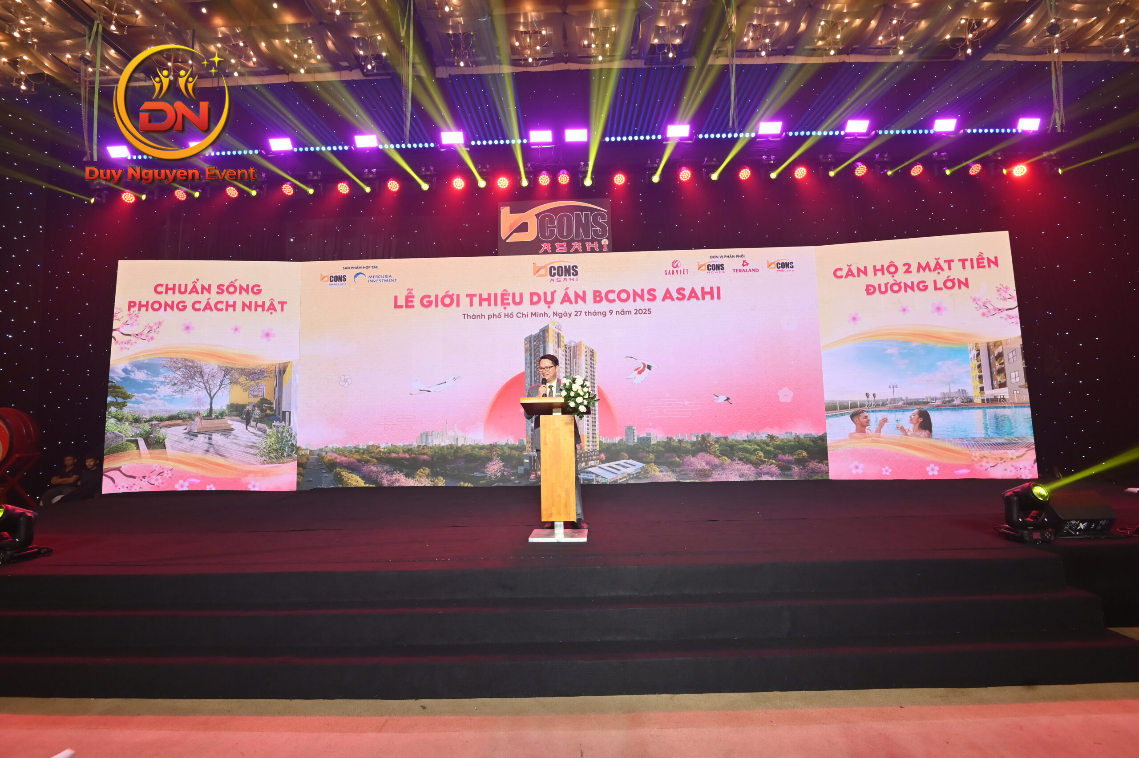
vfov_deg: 73.7
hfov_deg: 96.8
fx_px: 506
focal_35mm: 16
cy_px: 379
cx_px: 570
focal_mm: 16
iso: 1000
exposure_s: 1/125
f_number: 7.1
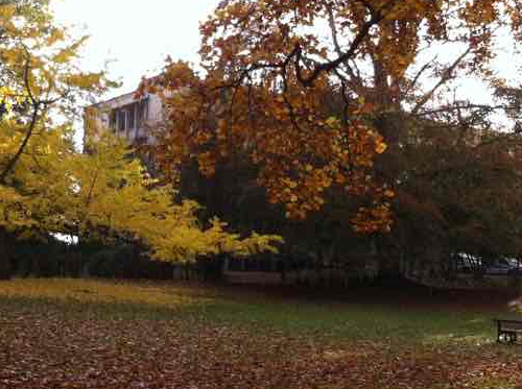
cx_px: 119
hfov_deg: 27.4
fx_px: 1054
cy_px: 192
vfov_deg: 20.9
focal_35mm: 70
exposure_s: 1/138
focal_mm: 3.85
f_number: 2.8
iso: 80
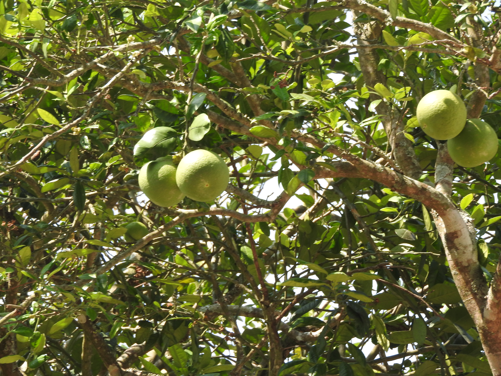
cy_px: 188
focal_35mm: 270
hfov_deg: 7.3
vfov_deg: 5.5
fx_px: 3908
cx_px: 250
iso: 100
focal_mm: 48.4
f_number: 5.5
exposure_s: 1/125
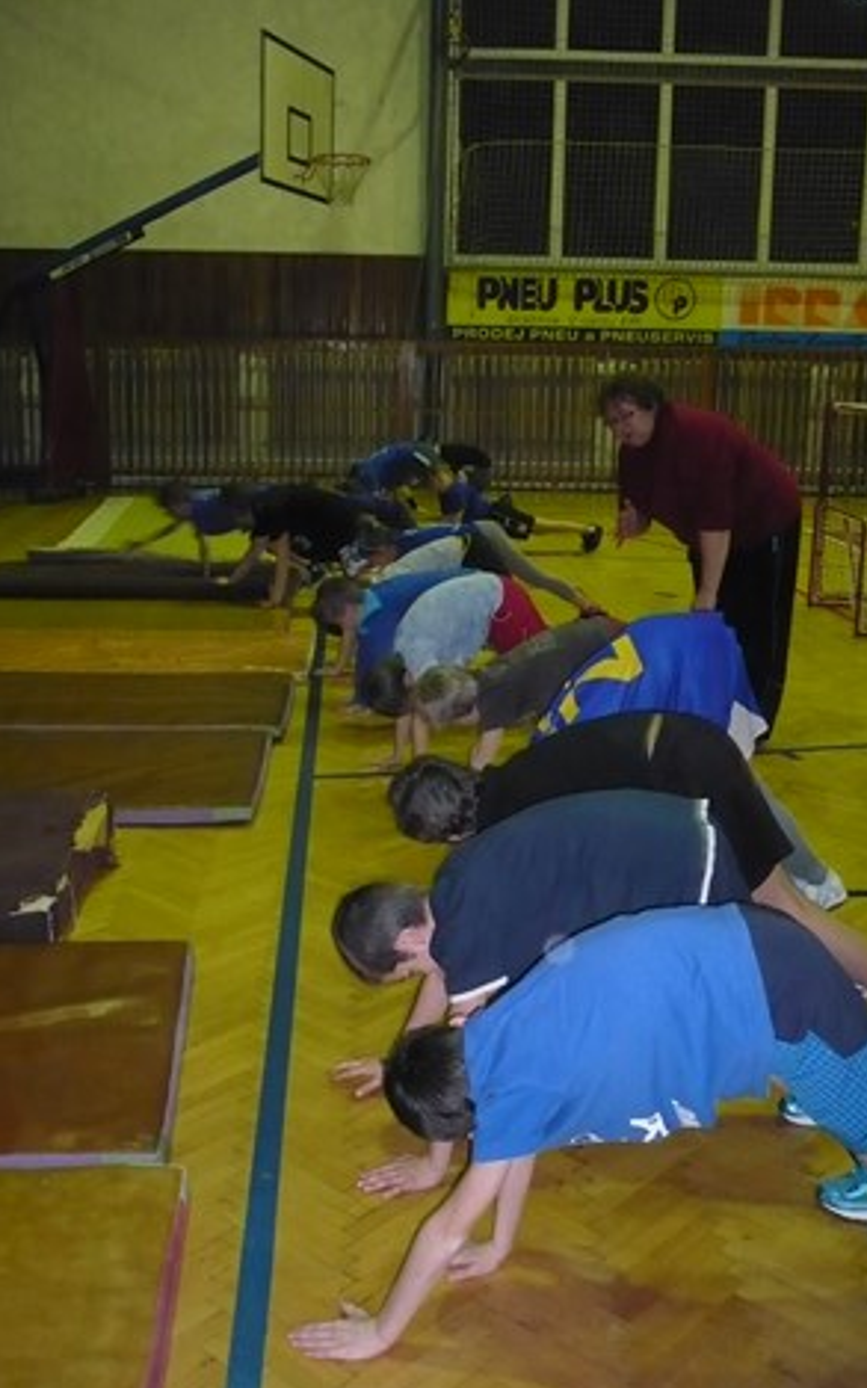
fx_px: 1437
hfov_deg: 33.6
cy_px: 695
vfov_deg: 51.5
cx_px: 429
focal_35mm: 38
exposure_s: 1/30
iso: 500
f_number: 2.8
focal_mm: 5.8
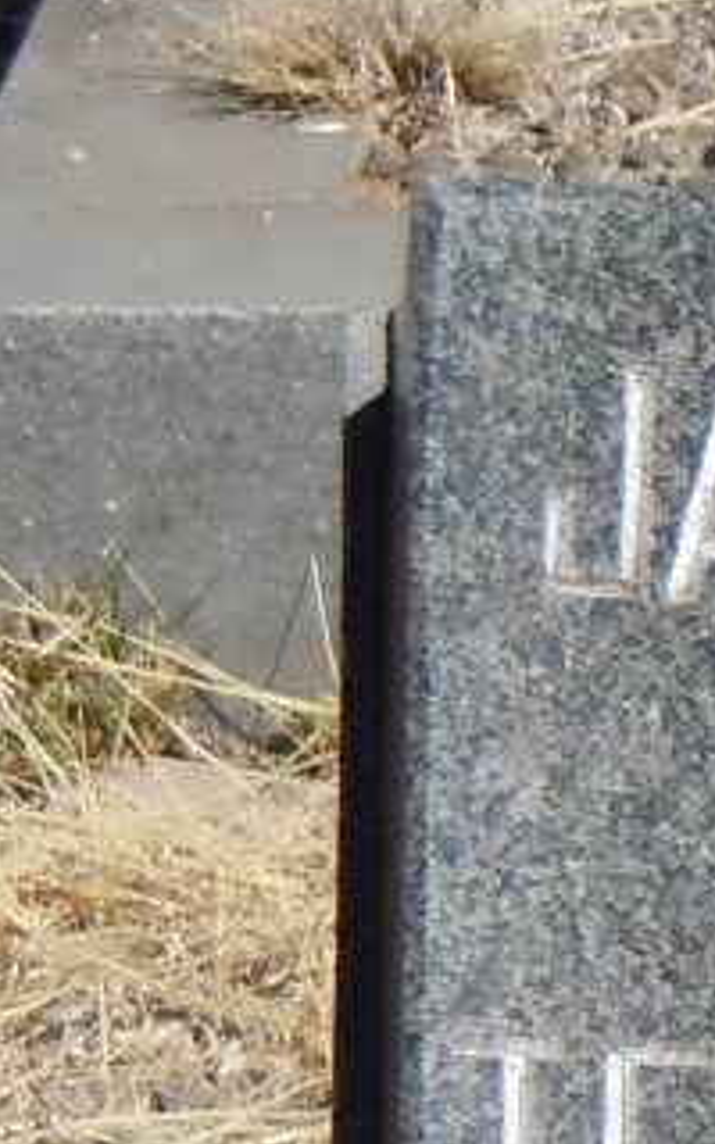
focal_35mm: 461
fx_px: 14373
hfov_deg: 2.8
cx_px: 1963
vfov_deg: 4.5
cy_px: 1562
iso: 200
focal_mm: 20.9
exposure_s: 1/250
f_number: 9.2
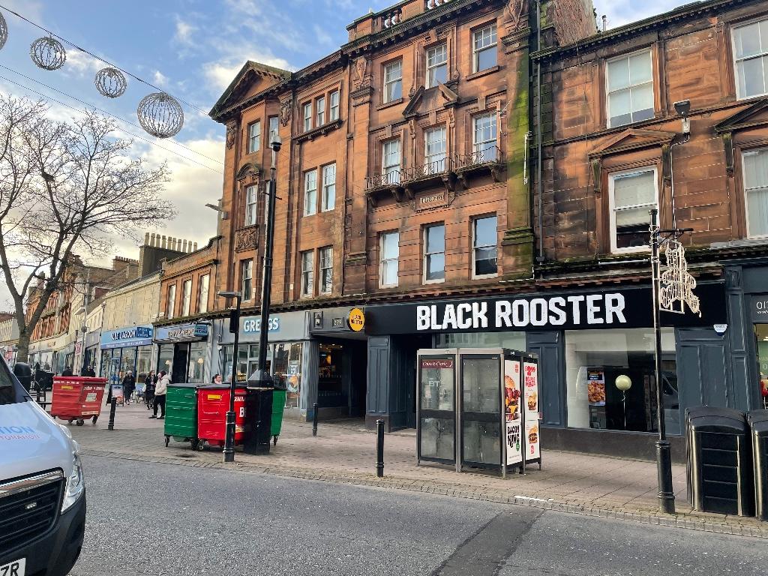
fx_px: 577
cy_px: 288
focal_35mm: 26
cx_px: 384
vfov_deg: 53.1
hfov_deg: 67.3
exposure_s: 1/304
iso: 32
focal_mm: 4.2
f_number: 1.6
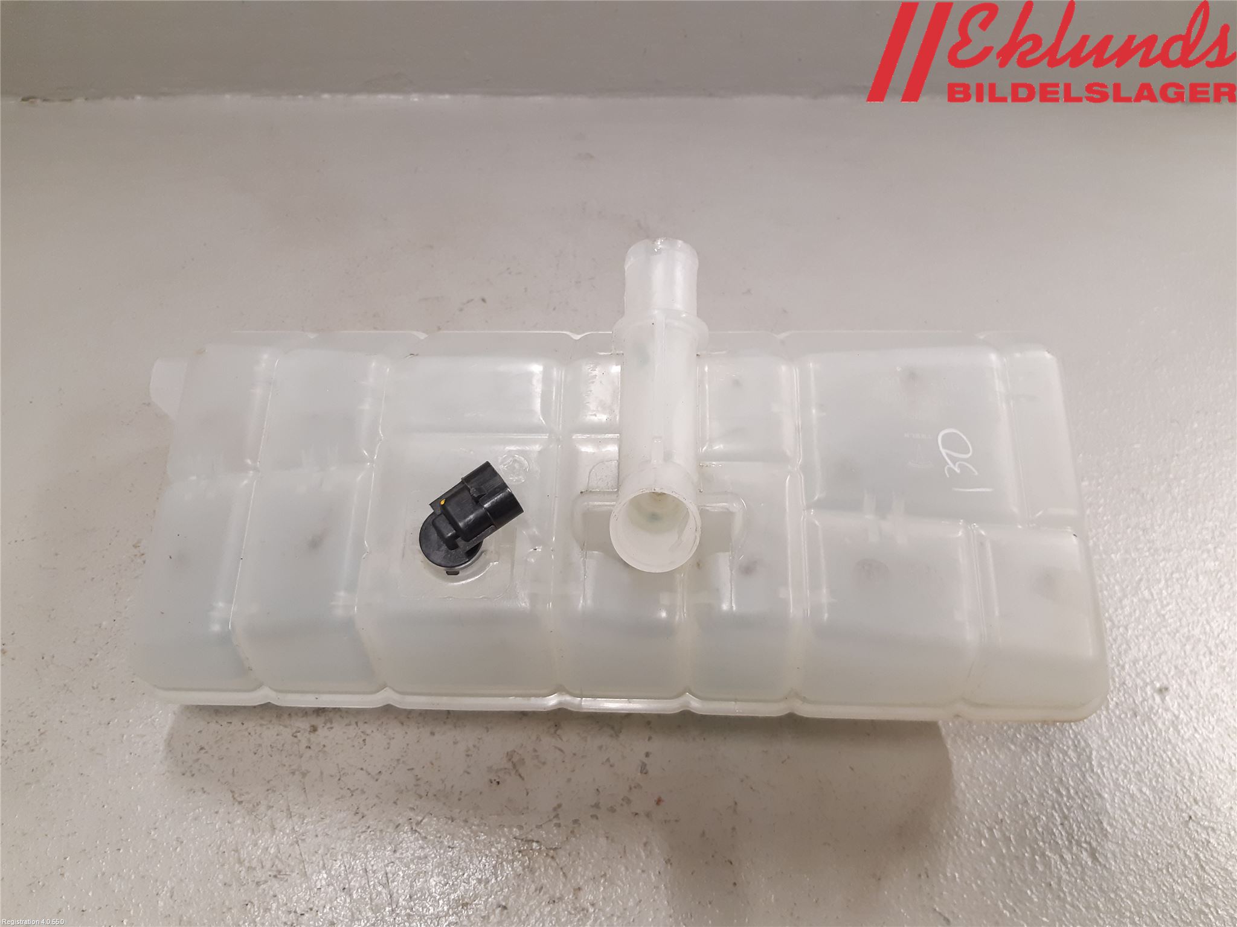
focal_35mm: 26
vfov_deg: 53.1
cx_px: 618
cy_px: 464
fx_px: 929
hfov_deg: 67.3
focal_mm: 3.93
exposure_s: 1/50
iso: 160
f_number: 1.7
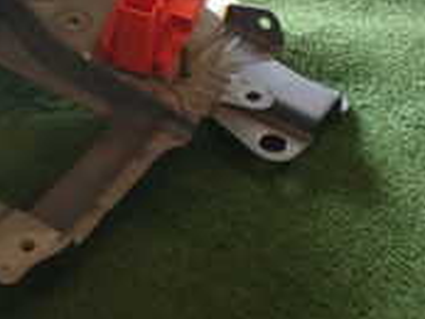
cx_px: -290
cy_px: -44
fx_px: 1536
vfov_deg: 11.7
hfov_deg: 14.3
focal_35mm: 125
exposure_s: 1/60
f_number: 2.5
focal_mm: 6.37
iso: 200
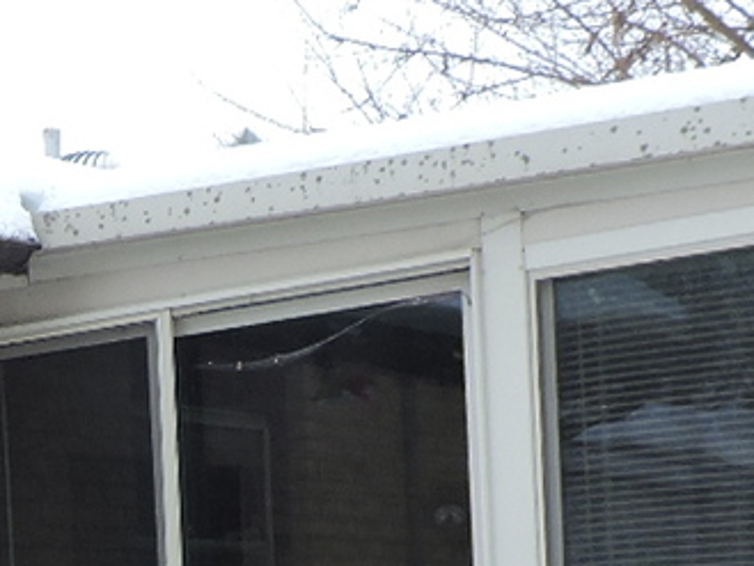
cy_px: 775
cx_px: -76
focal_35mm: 105
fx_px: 2288
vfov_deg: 13.5
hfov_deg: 18.0
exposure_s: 1/400
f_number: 3
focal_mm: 4.3
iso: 100
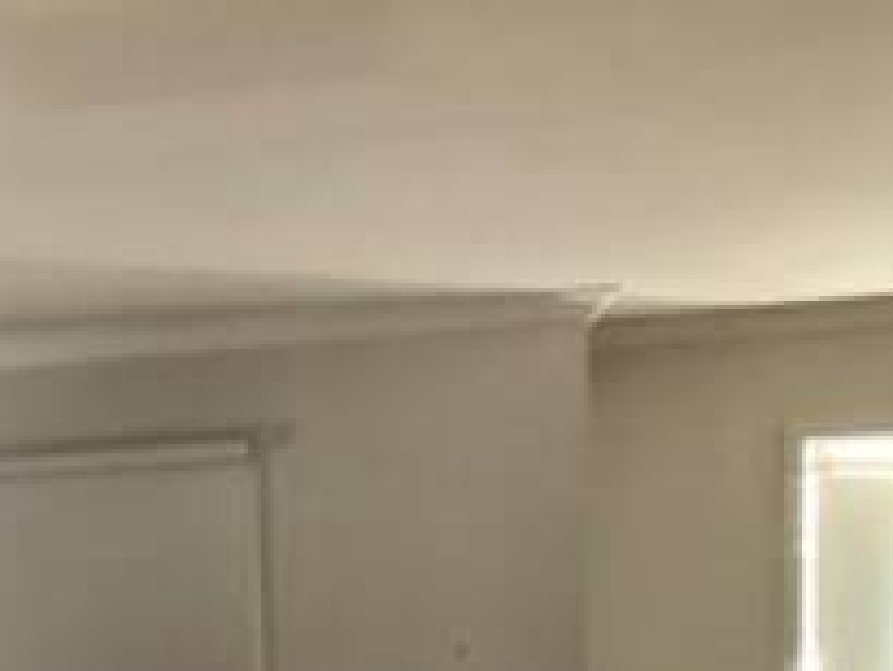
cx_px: -610
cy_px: 1063
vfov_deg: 12.4
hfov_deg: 15.4
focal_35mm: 113
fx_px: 2917
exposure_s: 1/17
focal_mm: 3.99
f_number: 1.8
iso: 64
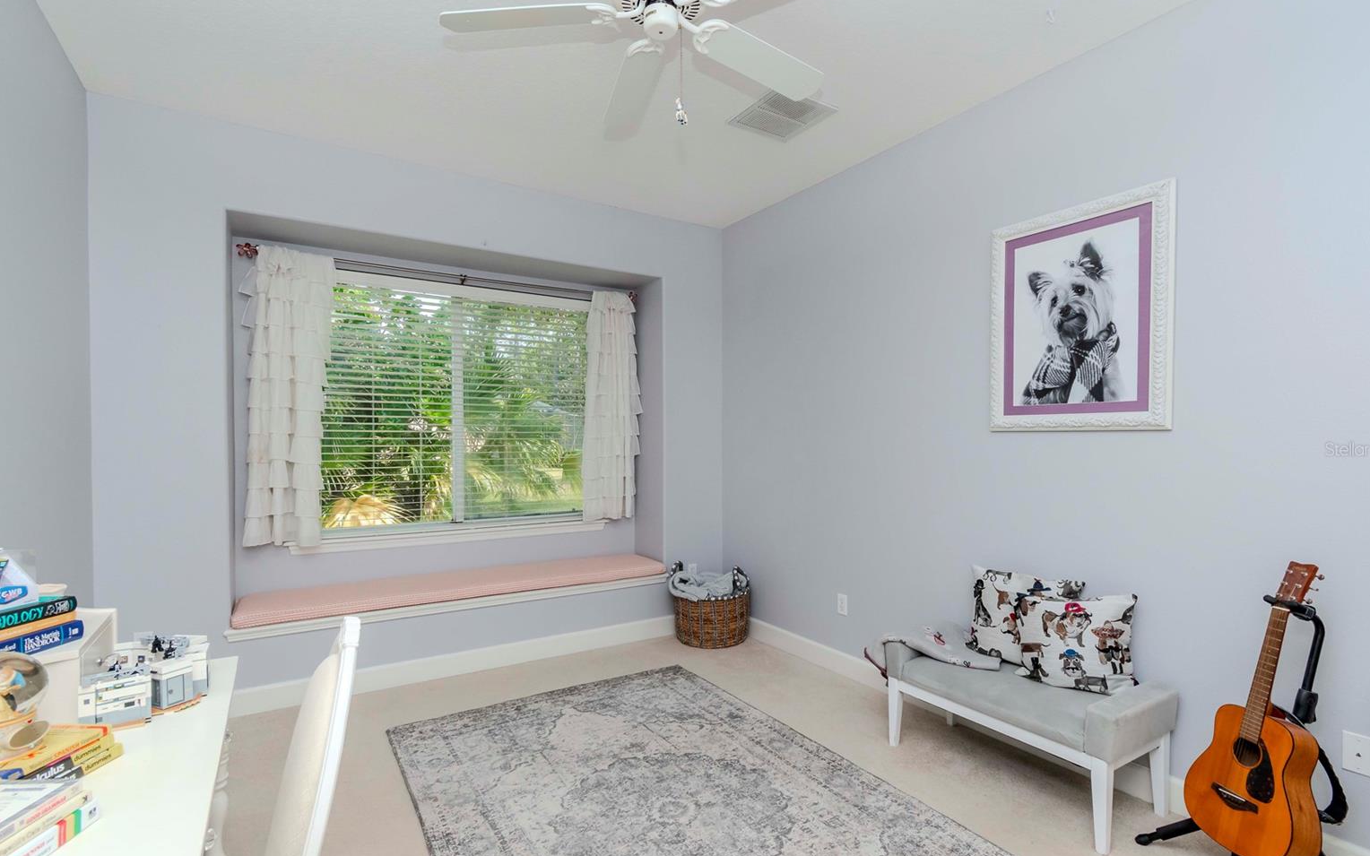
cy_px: 449
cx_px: 688
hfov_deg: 97.8
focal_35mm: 16
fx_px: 597
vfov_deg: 71.2
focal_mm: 10
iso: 500
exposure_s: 1/200
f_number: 8
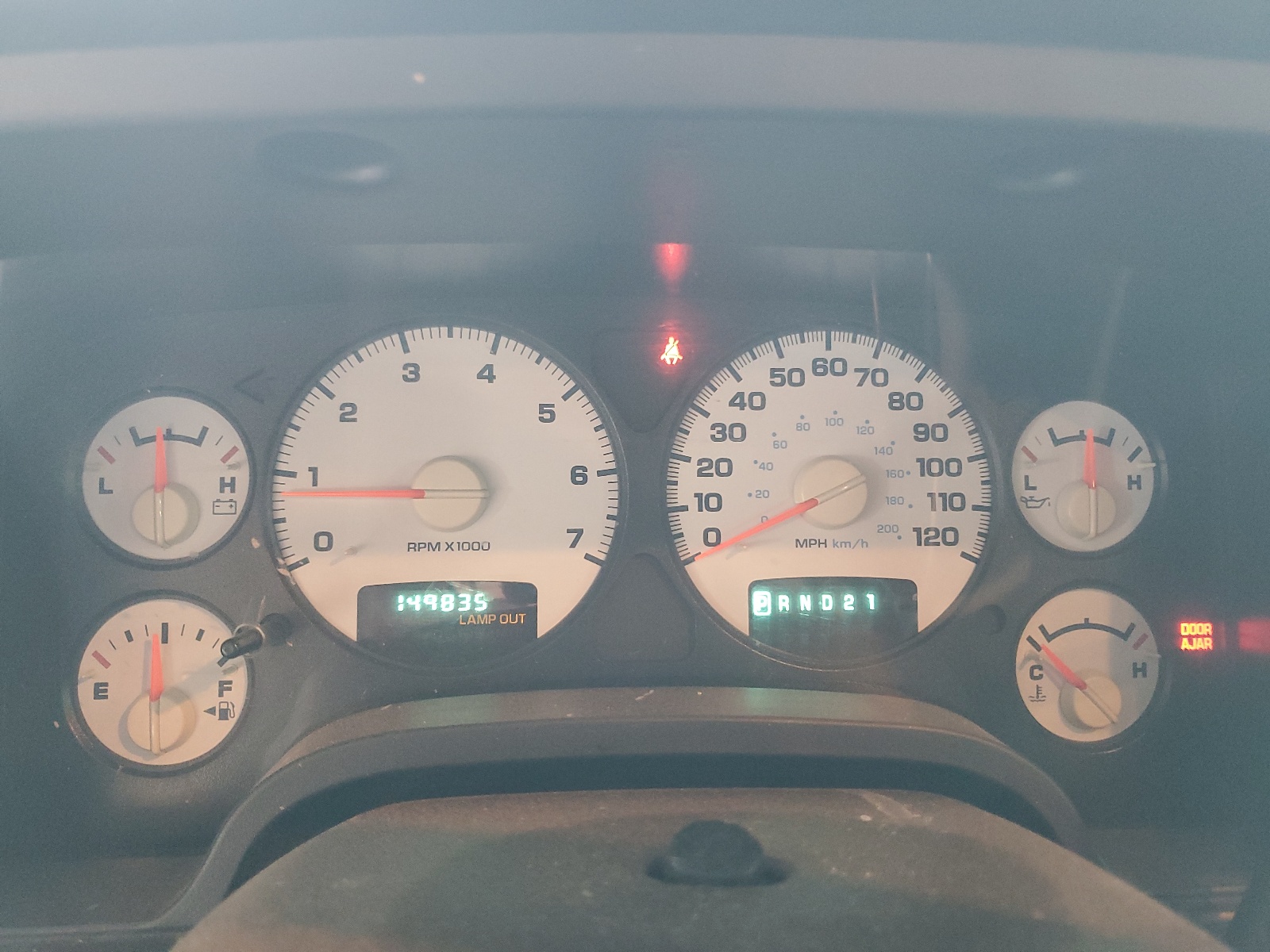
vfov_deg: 53.1
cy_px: 476
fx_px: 954
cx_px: 635
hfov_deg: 67.3
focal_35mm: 26
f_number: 1.5
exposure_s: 1/30
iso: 292
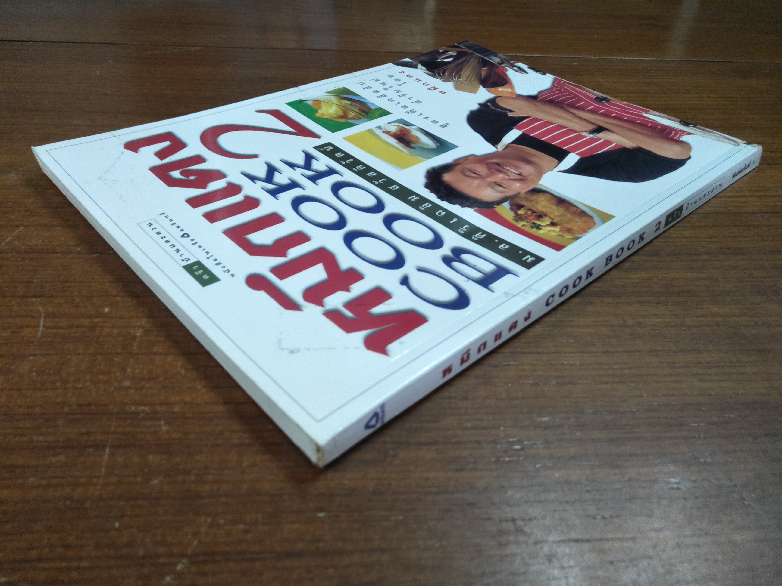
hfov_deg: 81.7
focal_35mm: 20
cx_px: 391
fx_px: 452
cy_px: 293
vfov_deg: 66.0
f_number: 2.2
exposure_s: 1/33
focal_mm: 3.46
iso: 191
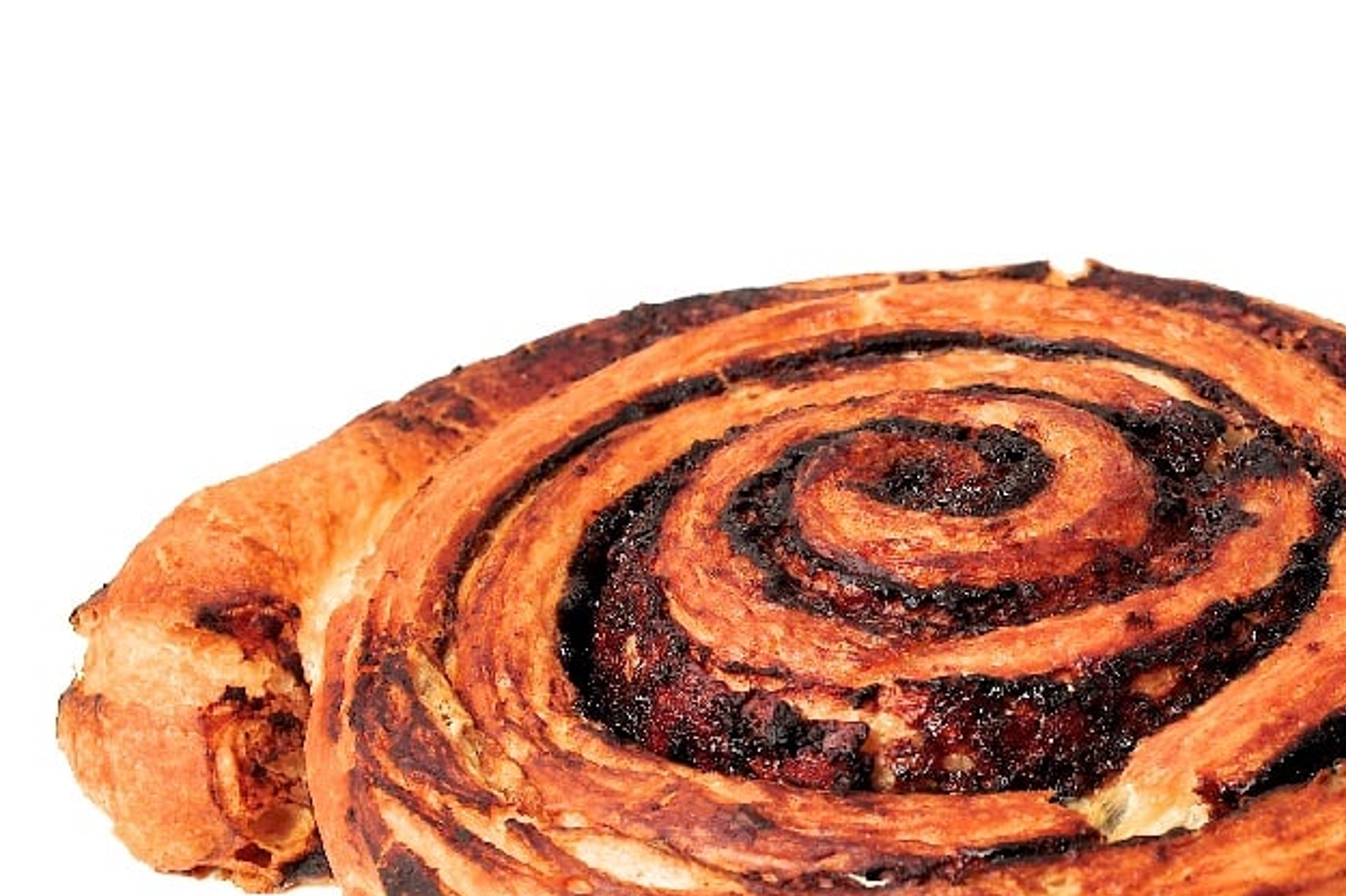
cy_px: 547
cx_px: 964
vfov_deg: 9.6
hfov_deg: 14.3
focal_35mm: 143
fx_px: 5344
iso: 100
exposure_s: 1/200
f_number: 7.1
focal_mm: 70
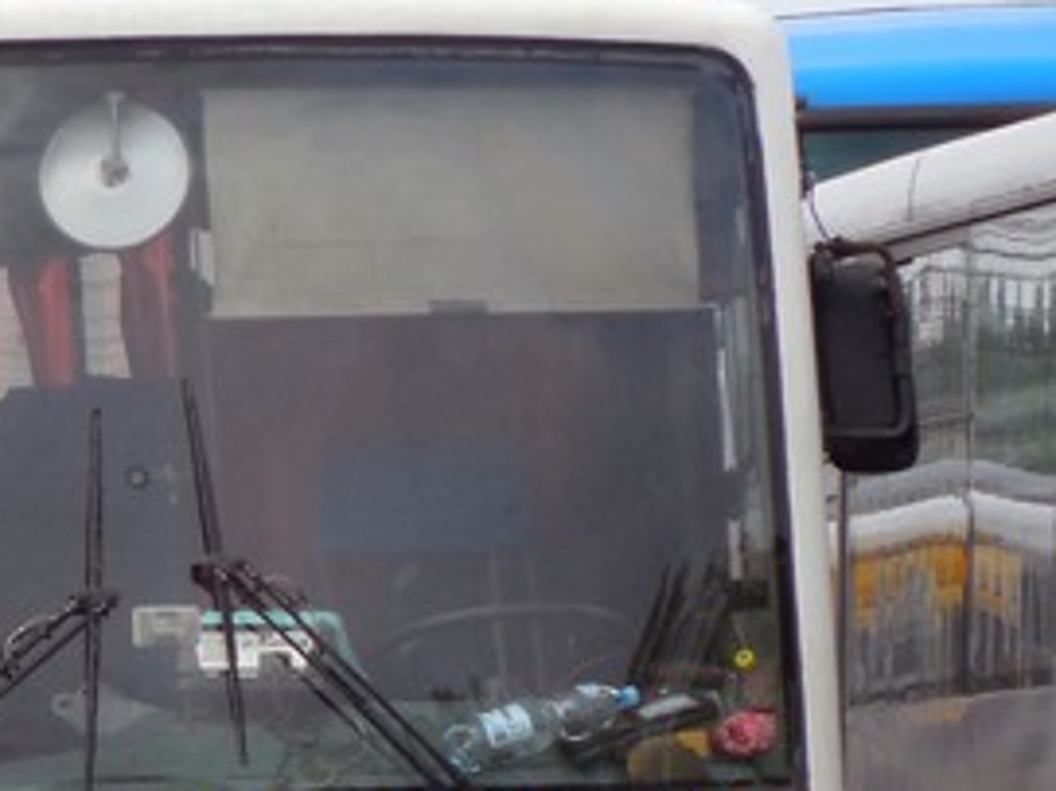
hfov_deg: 2.8
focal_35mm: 712
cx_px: -179
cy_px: 892
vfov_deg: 2.1
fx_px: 21711
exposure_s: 1/320
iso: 125
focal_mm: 43.4
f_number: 5.1
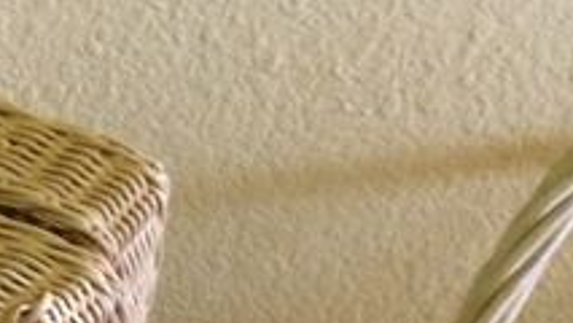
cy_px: 666
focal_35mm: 138
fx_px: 2098
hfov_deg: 13.9
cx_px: -452
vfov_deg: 8.3
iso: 200
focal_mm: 4.12
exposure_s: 1/30
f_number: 2.2
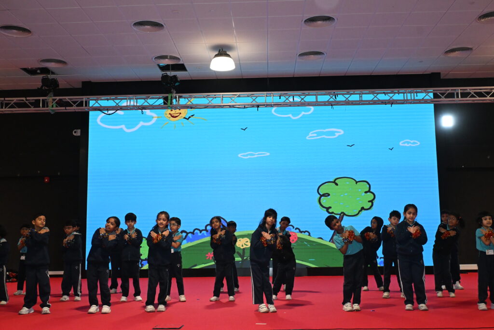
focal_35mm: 39
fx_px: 535
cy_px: 165
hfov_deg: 49.5
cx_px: 247
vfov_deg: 34.2
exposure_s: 1/200
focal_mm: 26
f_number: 7.1
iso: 3200
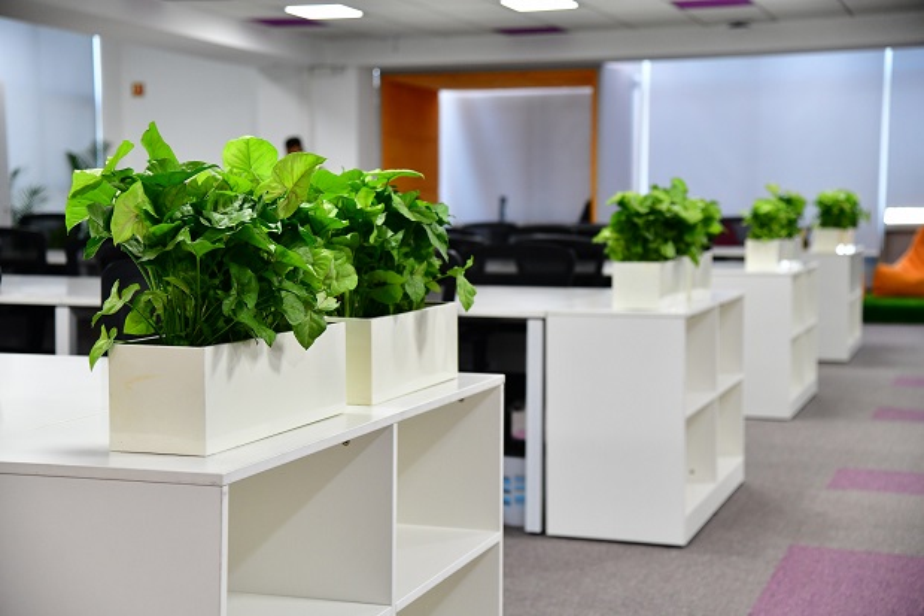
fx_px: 1488
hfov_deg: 34.5
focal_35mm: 58
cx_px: 462
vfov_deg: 23.4
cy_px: 308
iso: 2000
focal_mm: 58
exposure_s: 1/125
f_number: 4
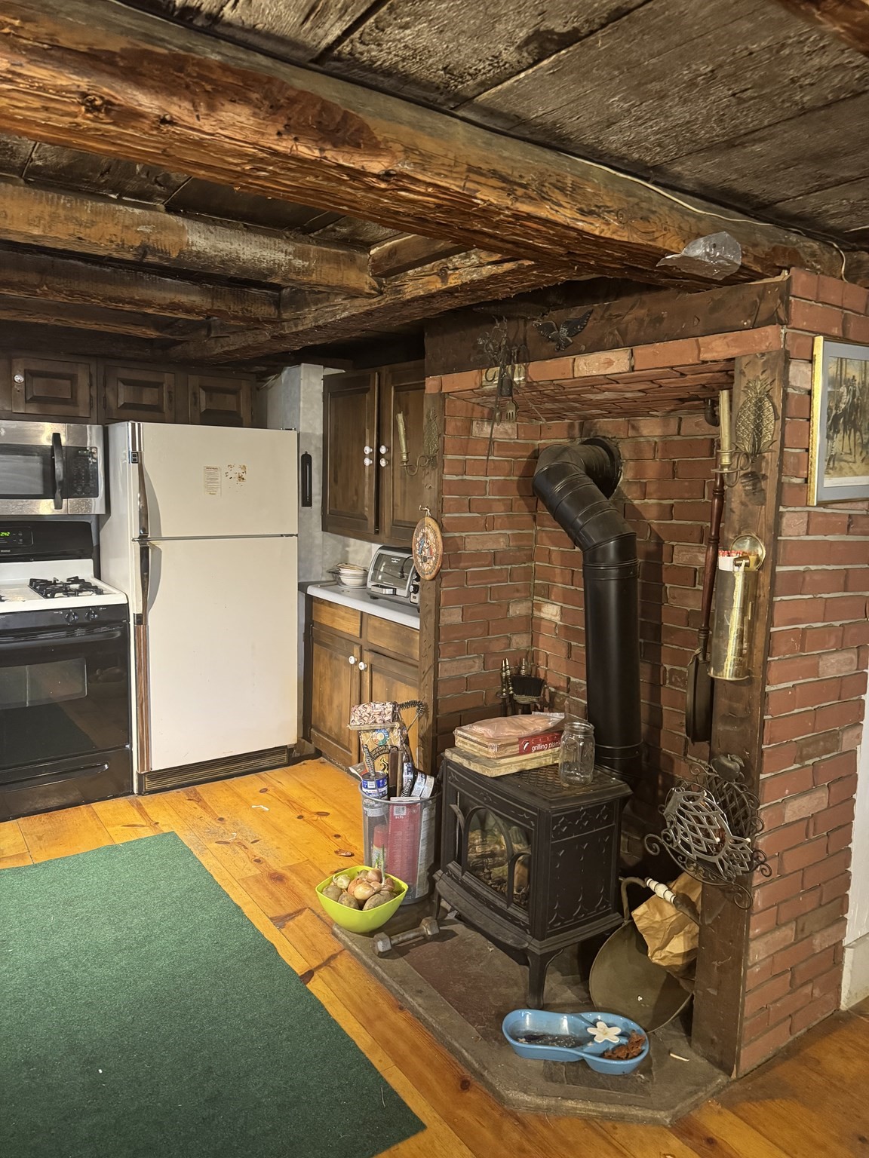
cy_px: 579
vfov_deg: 71.6
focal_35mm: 24
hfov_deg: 56.8
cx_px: 434
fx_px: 803
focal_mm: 6.76
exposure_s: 1/40
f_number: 1.78
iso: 800
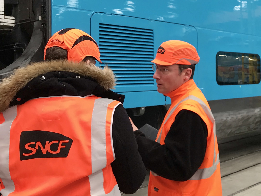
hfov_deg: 34.6
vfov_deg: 27.9
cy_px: 70
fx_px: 392
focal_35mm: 52
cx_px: 239
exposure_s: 1/50
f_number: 1.8
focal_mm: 3.99
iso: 32
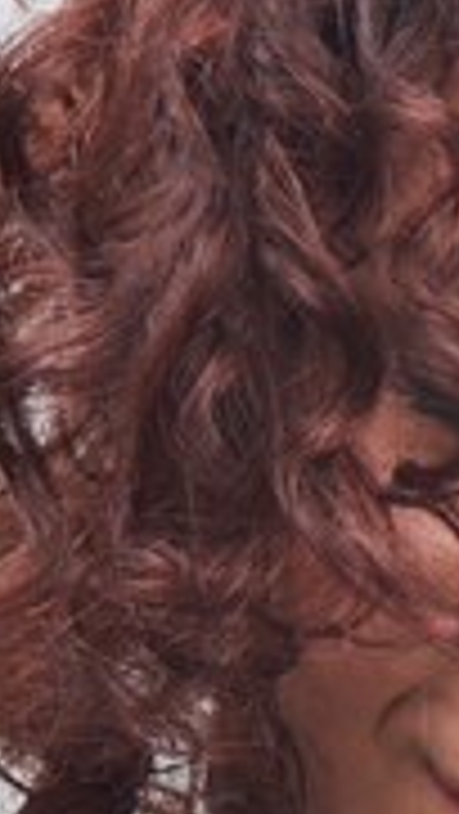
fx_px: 13137
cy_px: 807
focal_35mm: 608
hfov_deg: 2.0
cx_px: 950
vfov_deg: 3.5
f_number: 13
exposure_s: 1/200
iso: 64
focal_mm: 105
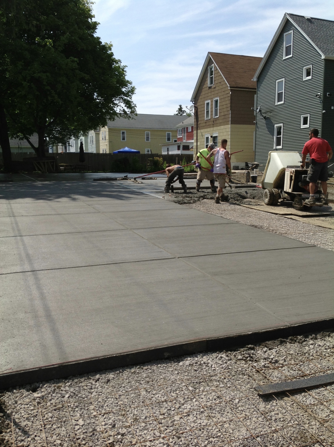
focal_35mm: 35
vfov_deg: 52.7
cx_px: 167
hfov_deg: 40.6
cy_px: 224
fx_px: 451
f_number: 2.4
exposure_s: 1/2160
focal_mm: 4.28
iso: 50
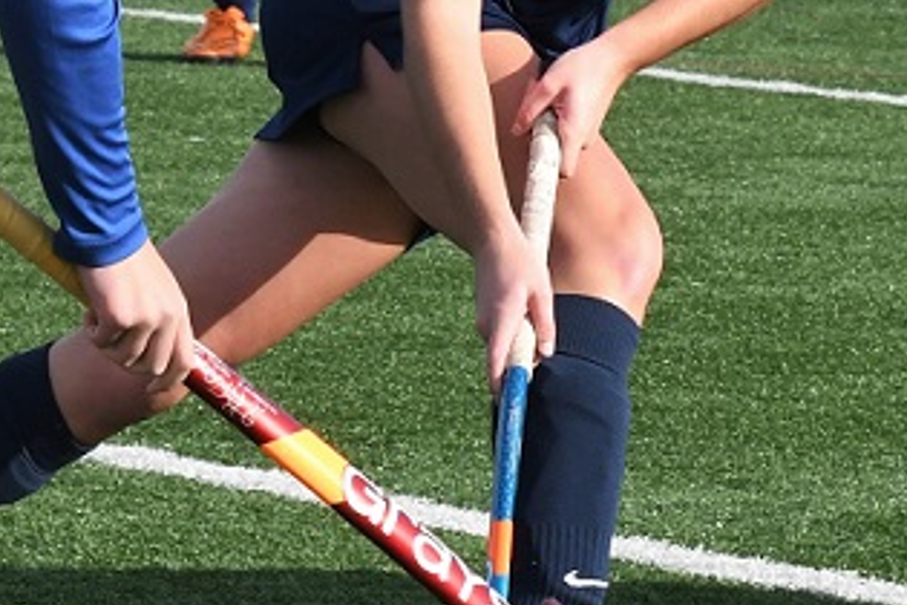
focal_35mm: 443
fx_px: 11160
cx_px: 776
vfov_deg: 3.1
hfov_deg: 4.7
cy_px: 49
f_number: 10
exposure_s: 1/1000
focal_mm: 100
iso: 800
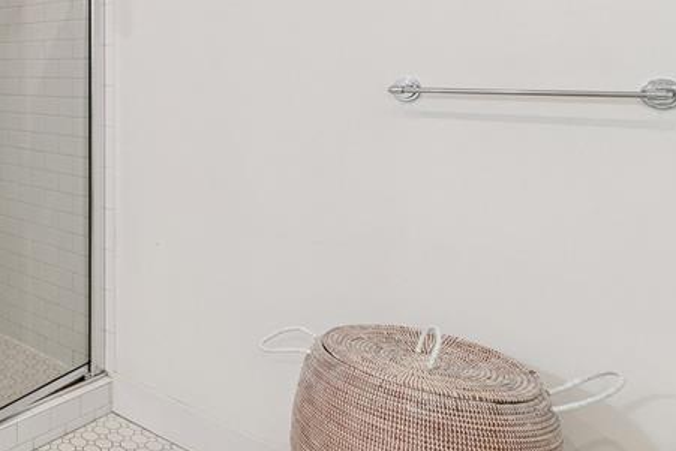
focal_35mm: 34
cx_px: -37
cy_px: 78
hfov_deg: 44.8
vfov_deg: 37.3
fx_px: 639
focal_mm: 10
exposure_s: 1/30
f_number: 6.3
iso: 200
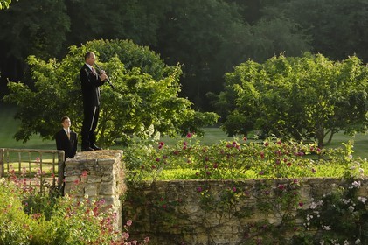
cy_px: 122
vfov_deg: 10.1
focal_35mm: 135
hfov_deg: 15.2
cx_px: 184
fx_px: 1379
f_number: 4.2
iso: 100
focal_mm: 90
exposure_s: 1/160
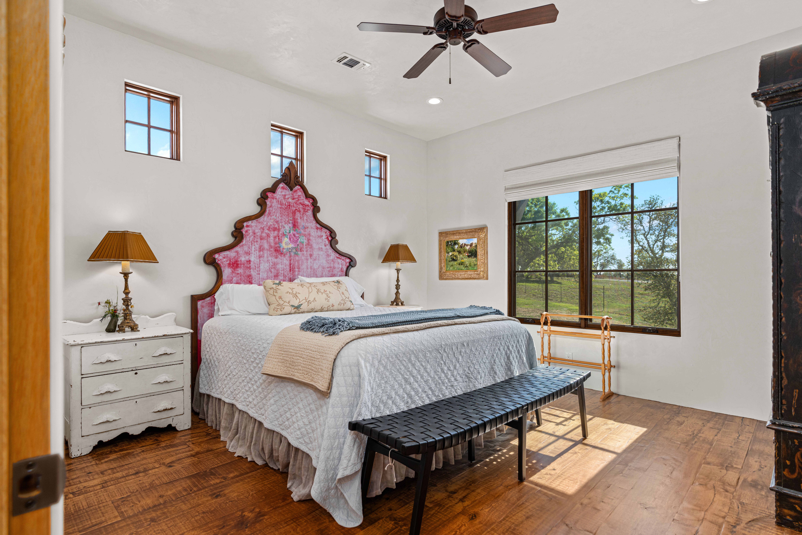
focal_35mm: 18
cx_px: 401
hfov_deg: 90.0
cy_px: 268
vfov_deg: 67.4
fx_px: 401
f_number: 2.8
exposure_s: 1/125
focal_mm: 18
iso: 400
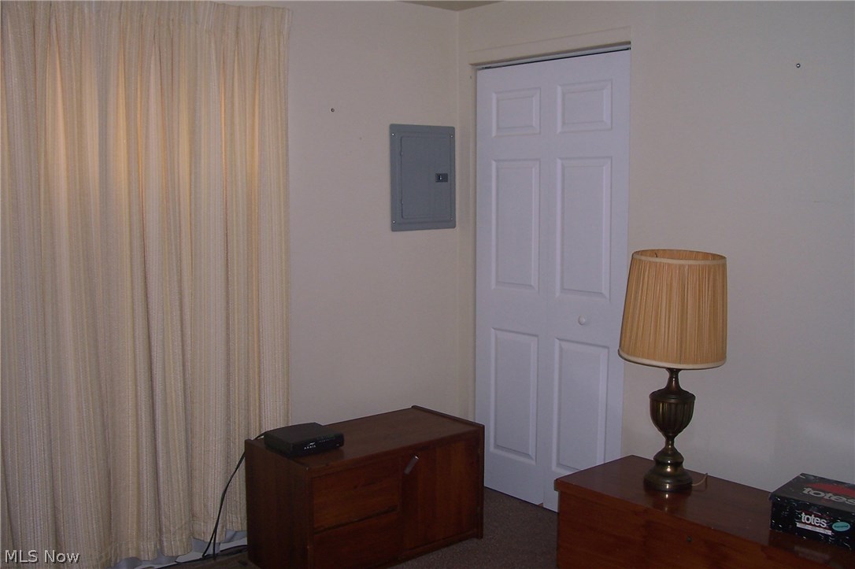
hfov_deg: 55.8
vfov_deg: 38.8
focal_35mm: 34
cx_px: 428
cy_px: 284
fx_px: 807
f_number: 2.7
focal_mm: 5.6
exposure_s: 1/60
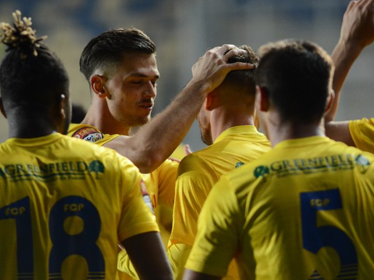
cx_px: 229
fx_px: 5391
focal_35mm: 499
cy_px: 148
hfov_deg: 4.0
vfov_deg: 3.0
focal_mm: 300
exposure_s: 1/800
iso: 2000
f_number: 3.2
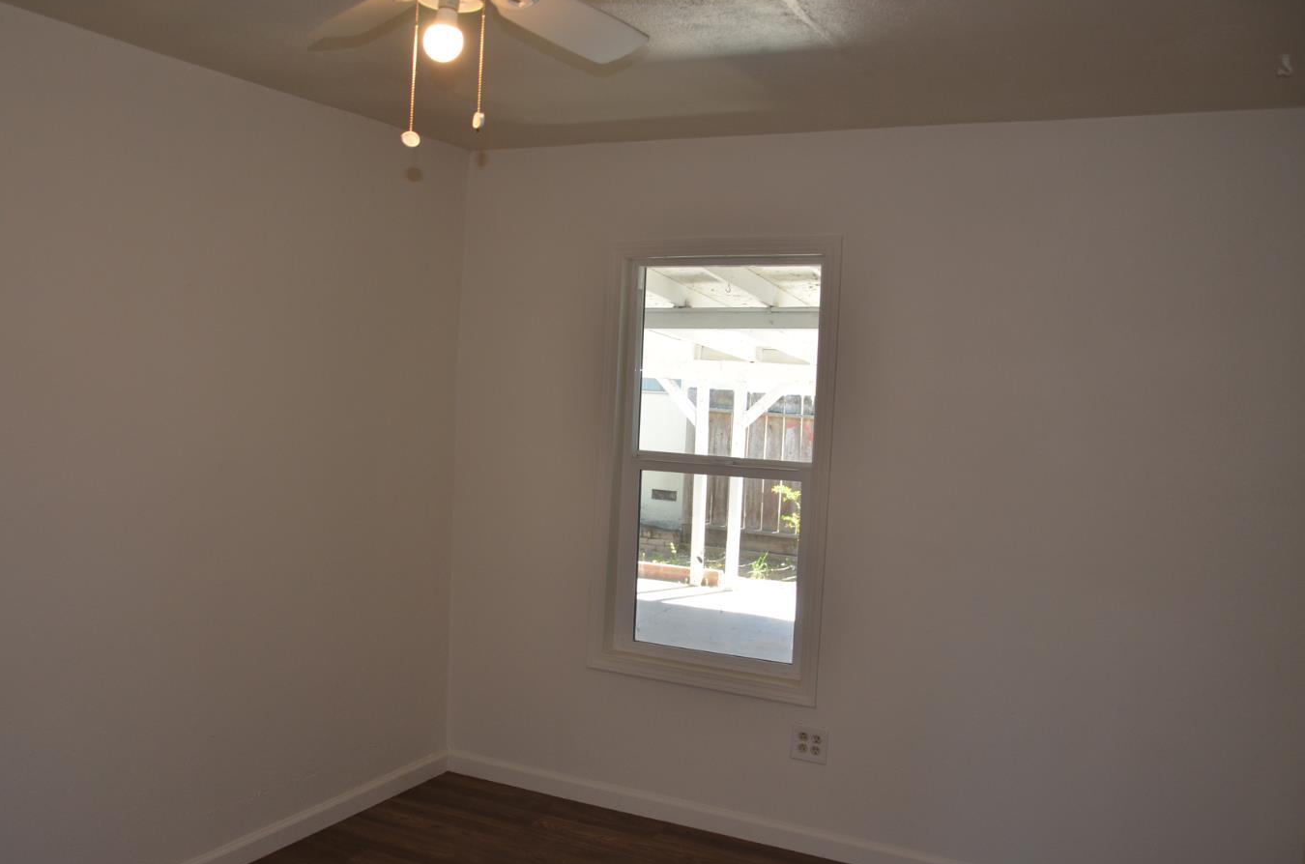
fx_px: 1085
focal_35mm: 30
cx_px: 615
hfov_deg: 62.0
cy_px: 426
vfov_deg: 43.4
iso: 400
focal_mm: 18
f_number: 3.5
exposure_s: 1/125
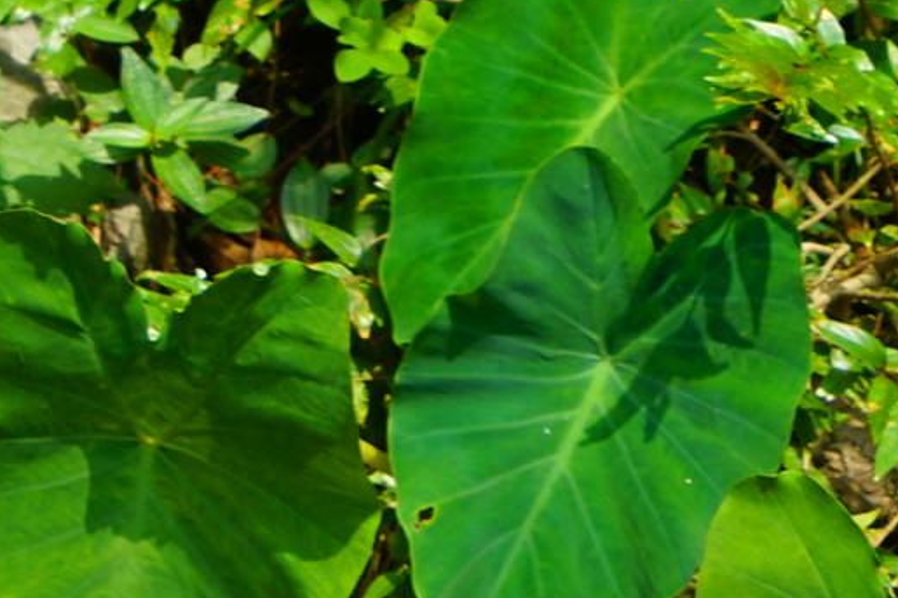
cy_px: -1632
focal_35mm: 373
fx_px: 9301
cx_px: -2403
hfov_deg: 5.1
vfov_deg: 3.5
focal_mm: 48
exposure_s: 1/80
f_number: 9
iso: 100
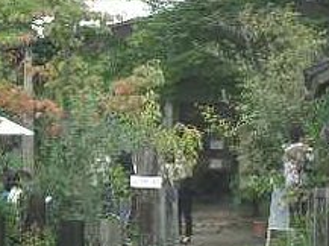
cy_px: 75
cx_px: 229
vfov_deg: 14.0
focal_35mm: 105
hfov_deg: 18.7
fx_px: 996
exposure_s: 1/250
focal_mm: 5.8
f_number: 2.6
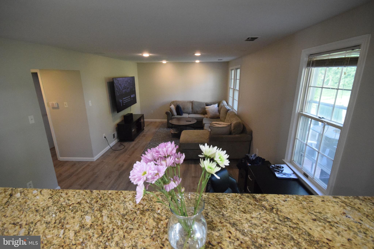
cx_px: 187
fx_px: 171
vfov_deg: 72.0
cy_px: 124
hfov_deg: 95.0
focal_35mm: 16
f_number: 8
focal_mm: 11
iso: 6400
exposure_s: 1/125
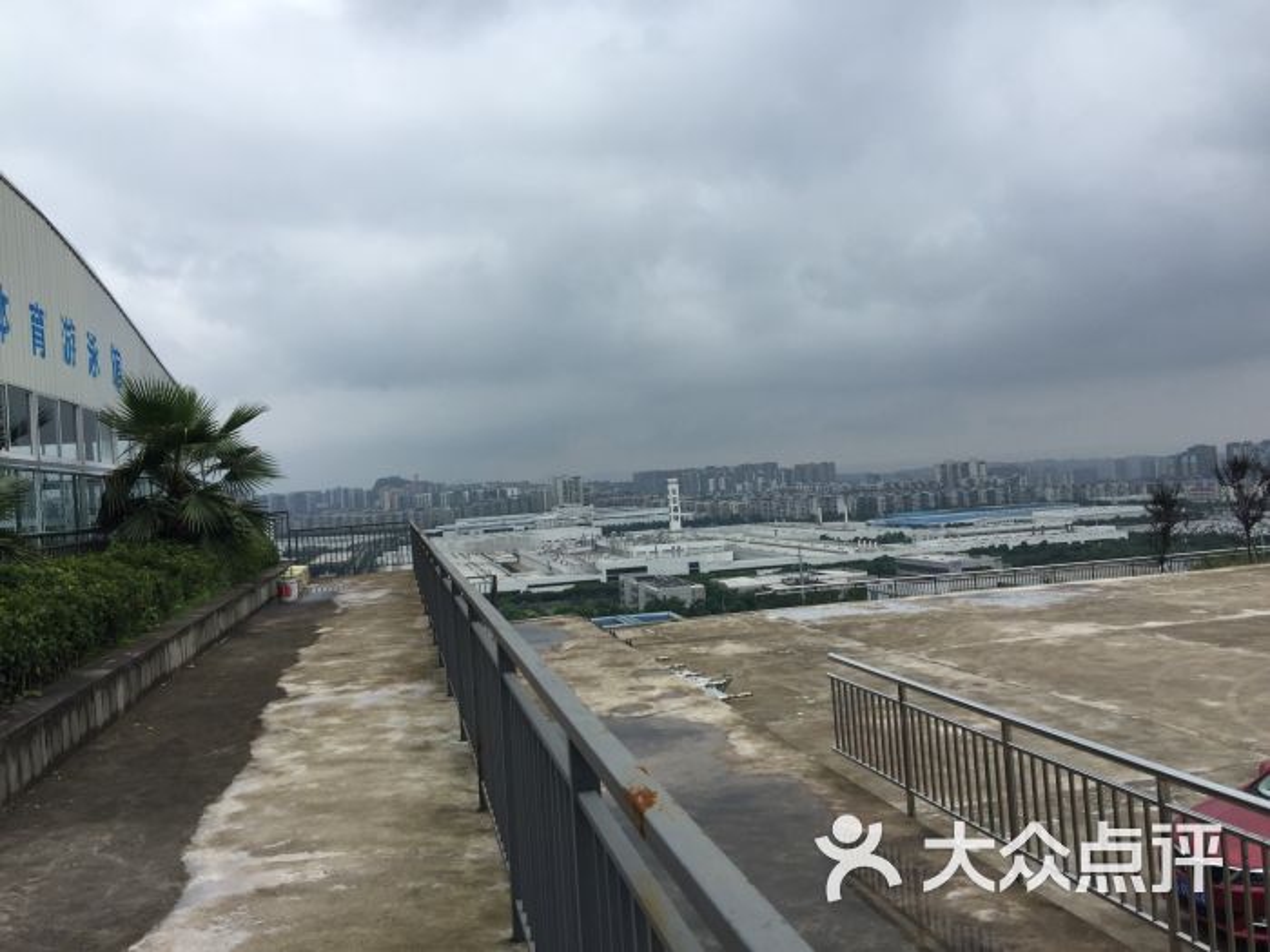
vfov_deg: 48.2
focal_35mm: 29
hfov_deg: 61.7
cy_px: 476
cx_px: 635
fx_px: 1064
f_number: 2.2
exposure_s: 1/1883
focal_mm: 4.15
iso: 32
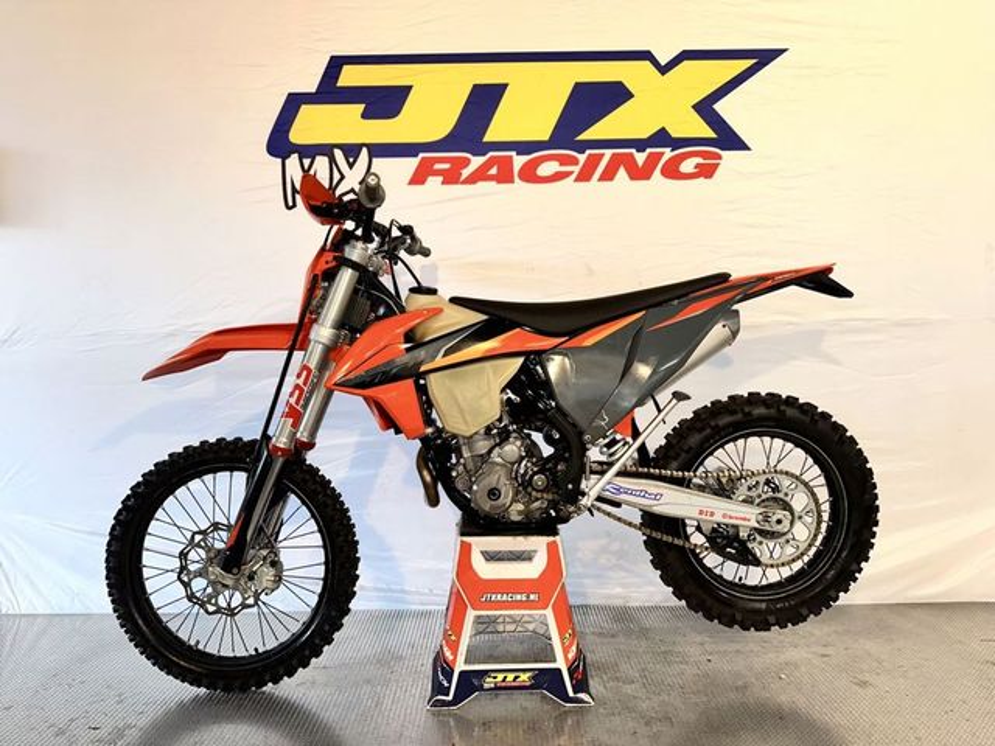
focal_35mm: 24
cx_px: 498
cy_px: 373
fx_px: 690
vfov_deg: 56.8
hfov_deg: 71.6
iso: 125
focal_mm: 6.86
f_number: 1.78
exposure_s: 1/100
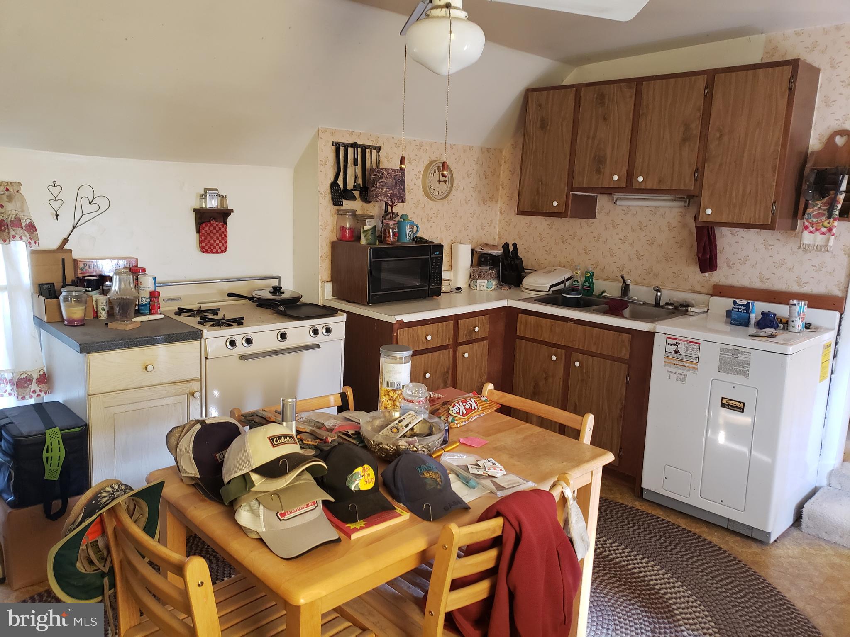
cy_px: 318
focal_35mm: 26
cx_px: 425
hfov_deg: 67.3
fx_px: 638
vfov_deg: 53.1
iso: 250
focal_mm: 4.3
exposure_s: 1/20
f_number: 1.5
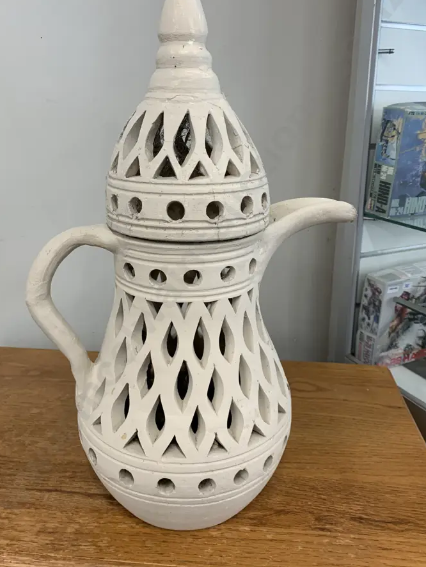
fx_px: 492
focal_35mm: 30
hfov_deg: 46.8
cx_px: 200
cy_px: 251
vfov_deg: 59.8
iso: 100
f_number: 1.8
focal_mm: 4.25
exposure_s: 1/100
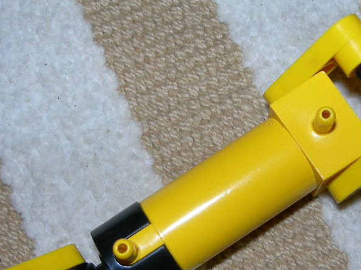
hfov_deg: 29.4
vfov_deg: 22.0
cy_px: 202
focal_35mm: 66
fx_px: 688
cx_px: 199
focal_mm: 7.8
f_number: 4.8
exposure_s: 1/60.1
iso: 50
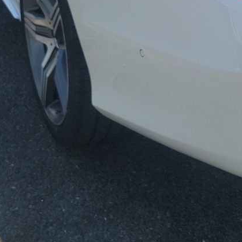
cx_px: 302
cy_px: -38
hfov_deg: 19.9
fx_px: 641
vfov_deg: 20.2
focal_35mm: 81
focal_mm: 6.7
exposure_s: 1/1339
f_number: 1.8
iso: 50
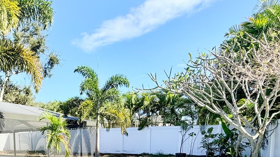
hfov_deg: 62.0
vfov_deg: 35.5
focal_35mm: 29
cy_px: 164
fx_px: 215
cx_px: 67
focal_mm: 2.22
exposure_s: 1/770
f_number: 2.2
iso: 32
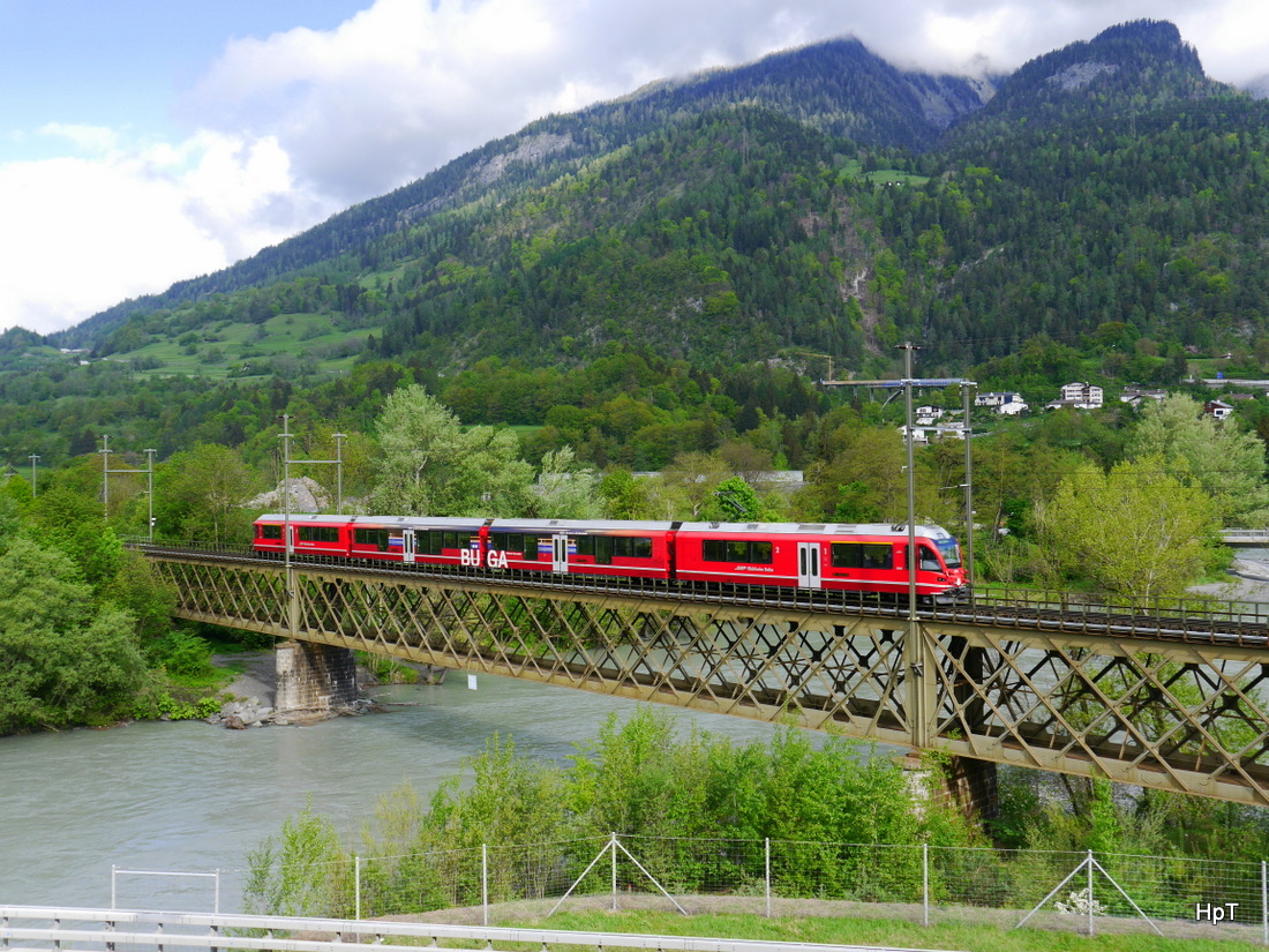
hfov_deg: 54.0
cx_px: 634
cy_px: 476
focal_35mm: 34
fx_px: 1246
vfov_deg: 41.8
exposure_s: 1/250
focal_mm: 17
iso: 160
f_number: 6.3
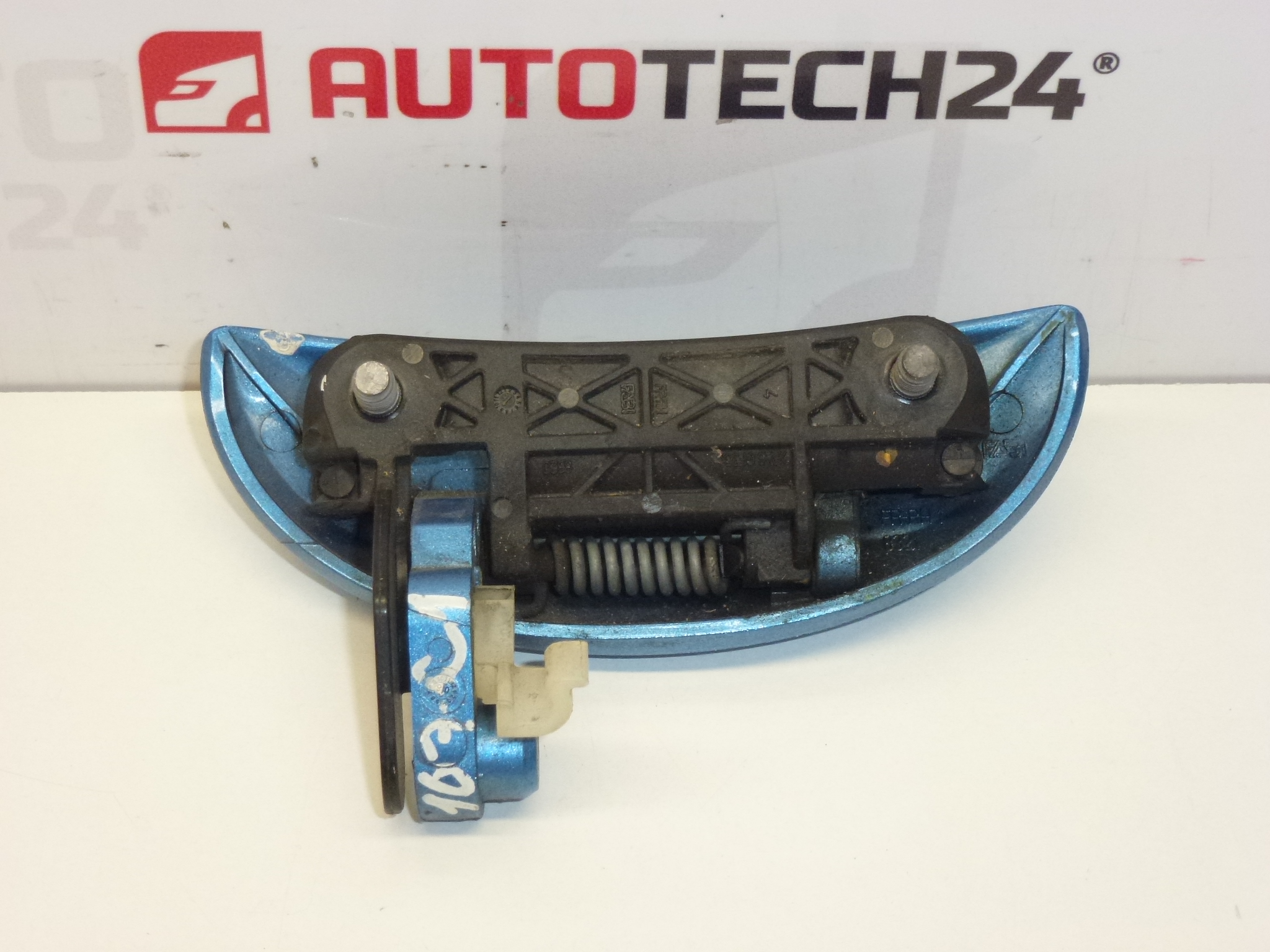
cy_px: 476
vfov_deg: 24.0
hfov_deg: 31.7
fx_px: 2238
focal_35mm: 61
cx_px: 635
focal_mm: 10.9
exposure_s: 1/160
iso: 400
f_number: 4.5
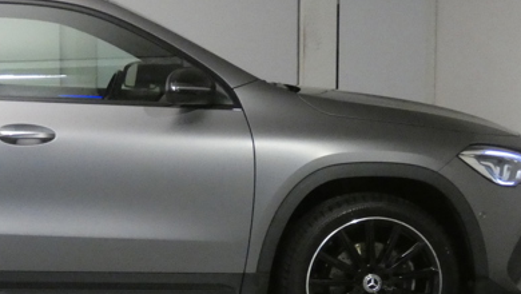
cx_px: 28
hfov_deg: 21.6
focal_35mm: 96
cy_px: 238
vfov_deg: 12.6
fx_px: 1327
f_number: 3.7
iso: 1250
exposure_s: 1/80
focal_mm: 7.8
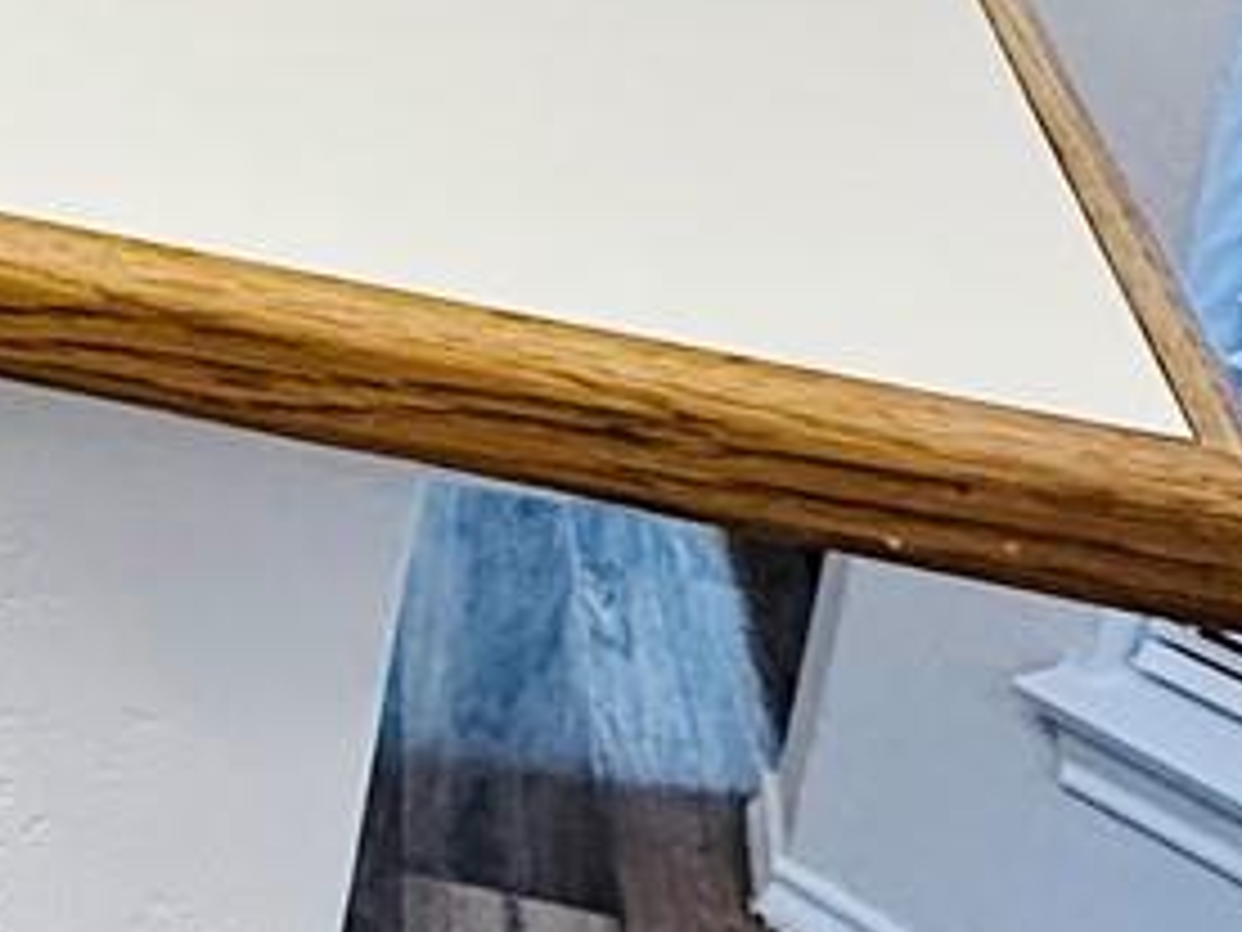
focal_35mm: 104
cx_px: -1030
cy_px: -198
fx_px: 3731
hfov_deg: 15.9
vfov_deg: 13.8
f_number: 2.2
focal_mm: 2.22
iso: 250
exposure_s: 1/120
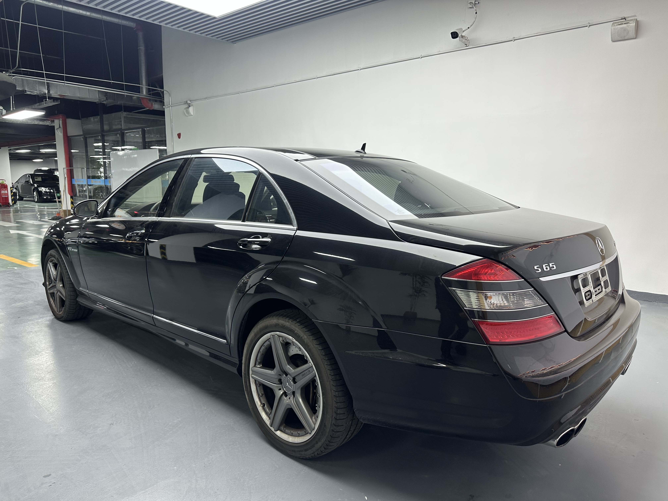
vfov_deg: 56.8
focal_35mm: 24
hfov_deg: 71.6
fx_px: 463
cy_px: 250
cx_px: 334
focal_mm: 6.86
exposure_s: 1/100
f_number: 1.78
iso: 80
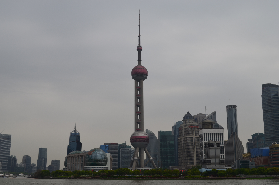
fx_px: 348
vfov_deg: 29.7
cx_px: 140
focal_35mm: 45
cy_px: 92
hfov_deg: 43.7
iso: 100
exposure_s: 1/125
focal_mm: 30
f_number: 11
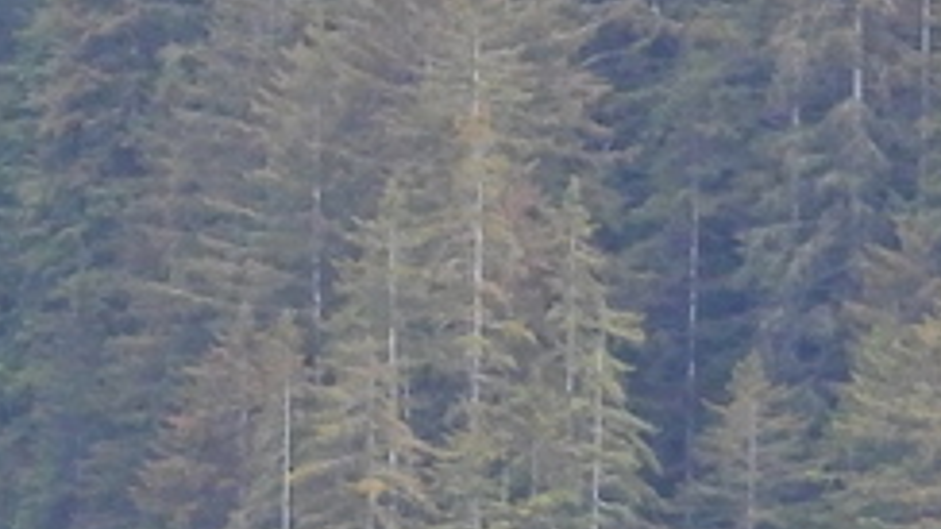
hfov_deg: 1.7
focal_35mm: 1256
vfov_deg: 1.0
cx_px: -1226
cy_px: -189
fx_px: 31325
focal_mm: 39.3
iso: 220
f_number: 4.5
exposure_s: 1/125
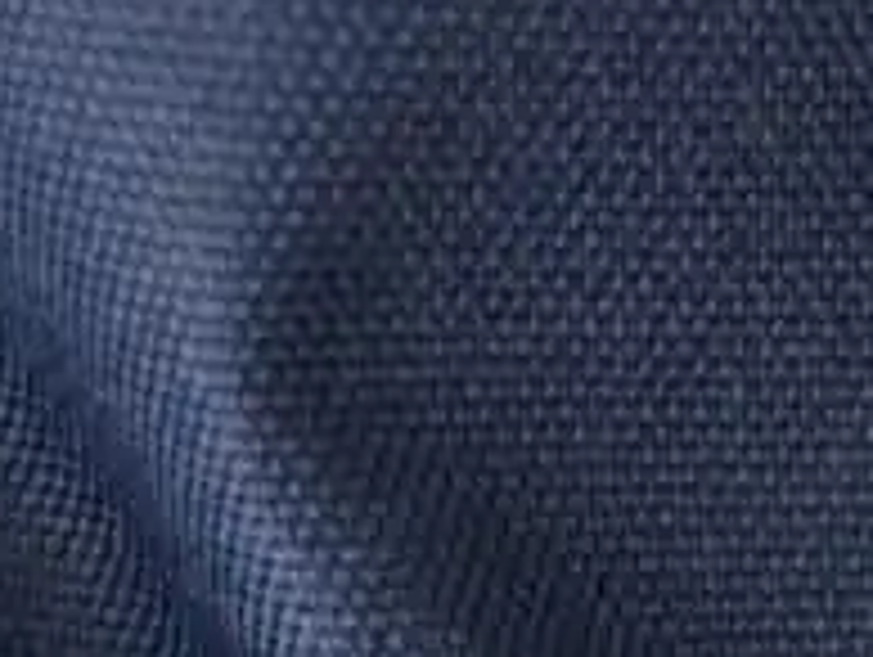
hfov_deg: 10.5
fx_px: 4495
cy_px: 1206
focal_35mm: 178
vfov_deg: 8.1
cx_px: 1521
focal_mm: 24
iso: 100
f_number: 6.3
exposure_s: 1/15
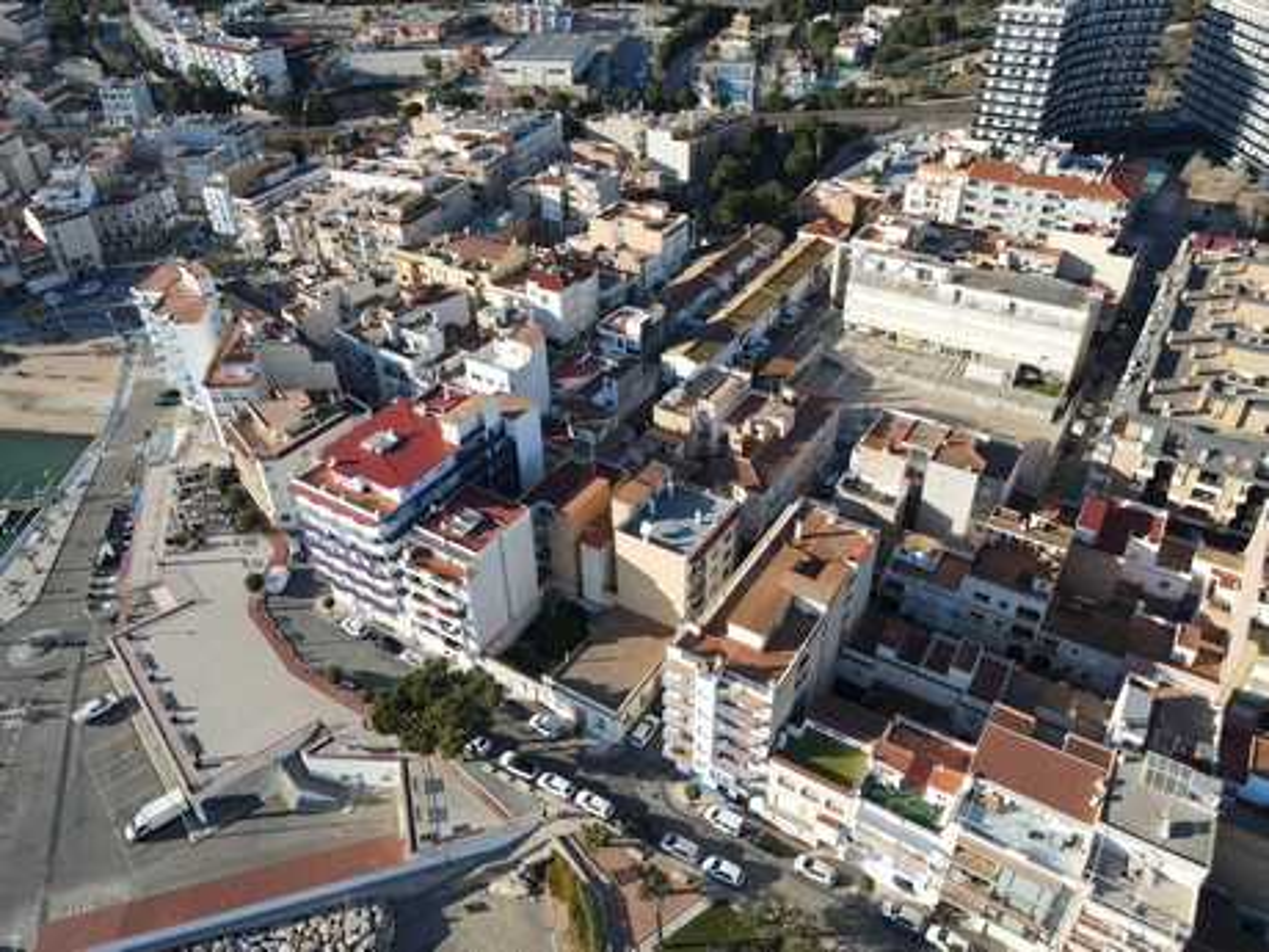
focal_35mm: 24
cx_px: 634
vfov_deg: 56.8
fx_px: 880
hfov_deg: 71.6
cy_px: 476
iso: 100
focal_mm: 4.5
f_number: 2.8
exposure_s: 1/400
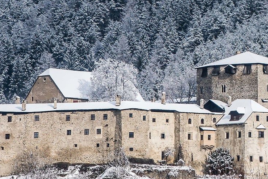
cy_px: -32
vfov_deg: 6.0
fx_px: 1690
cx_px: 361
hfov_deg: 8.9
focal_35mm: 227
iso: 100
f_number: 8
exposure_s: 1/320
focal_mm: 70
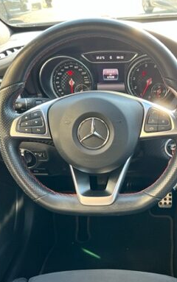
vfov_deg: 43.1
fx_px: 354
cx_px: 131
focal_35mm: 46
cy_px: 175
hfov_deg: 27.7
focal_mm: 5.7
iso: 125
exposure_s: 1/121
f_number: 1.5
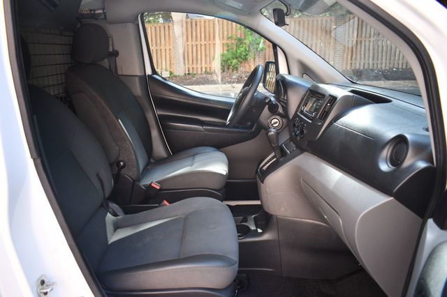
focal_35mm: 27
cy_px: 148
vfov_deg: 47.9
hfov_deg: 67.4
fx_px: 335
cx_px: 224
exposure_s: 1/250
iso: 450
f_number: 3.5
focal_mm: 18
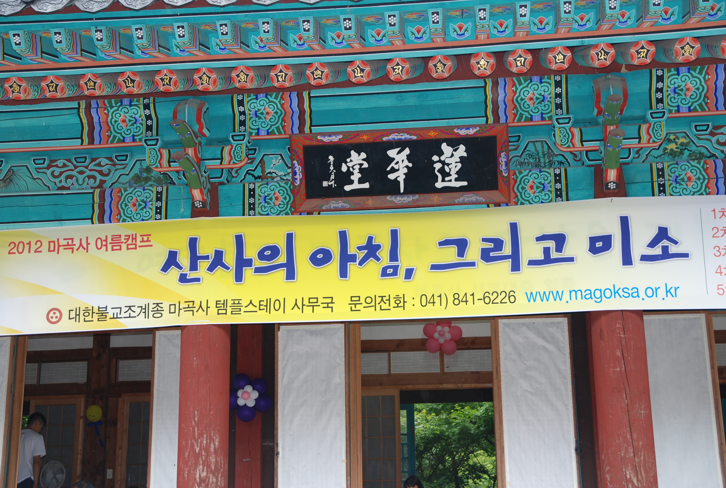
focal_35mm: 52
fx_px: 1061
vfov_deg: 25.9
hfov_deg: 37.8
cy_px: 244
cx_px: 363
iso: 200
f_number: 5
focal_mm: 35
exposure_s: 1/100
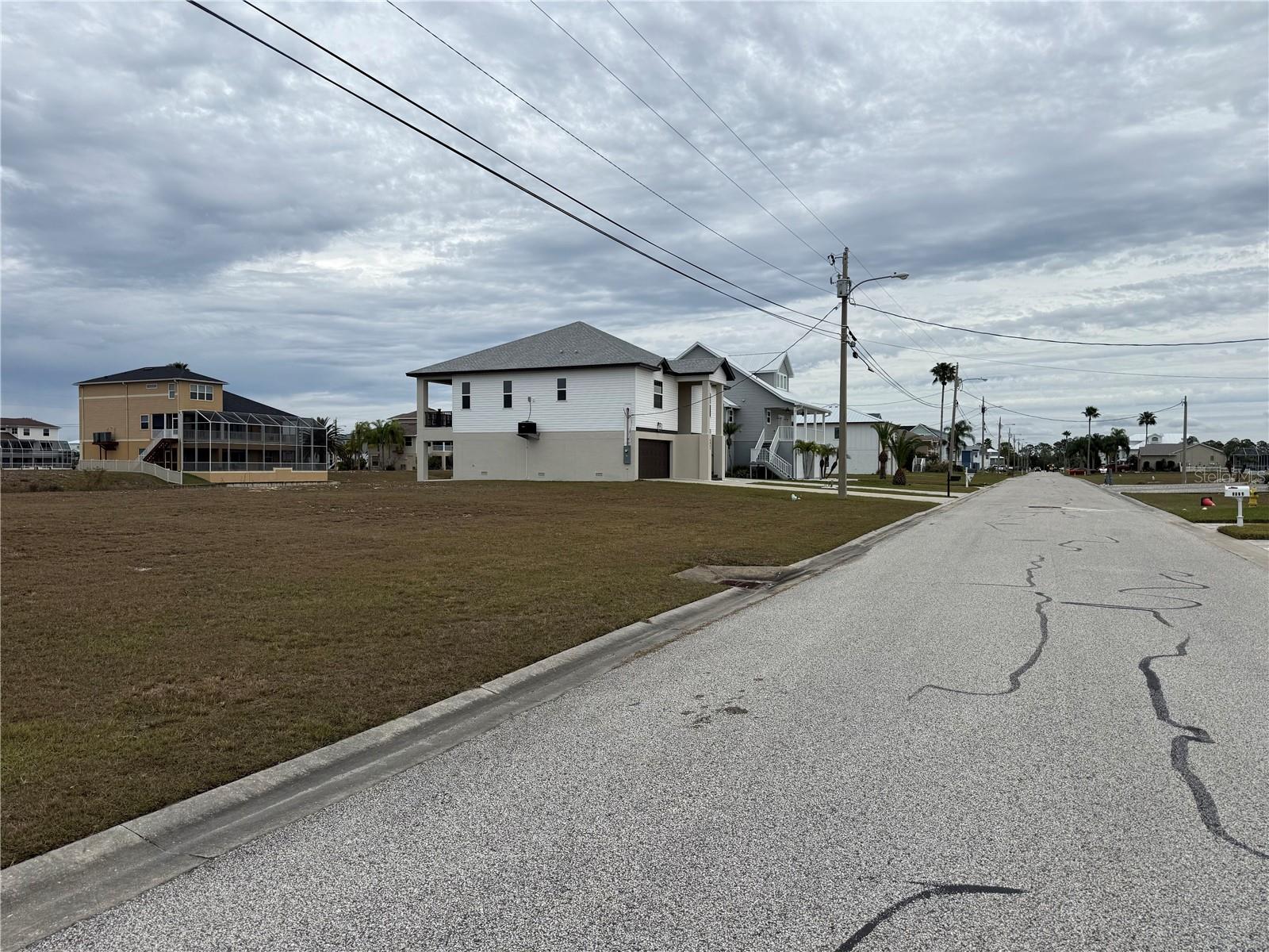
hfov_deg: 71.6
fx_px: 880
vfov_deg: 56.8
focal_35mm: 24
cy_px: 476
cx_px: 634
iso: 80
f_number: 1.78
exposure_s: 1/5319
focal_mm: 6.76
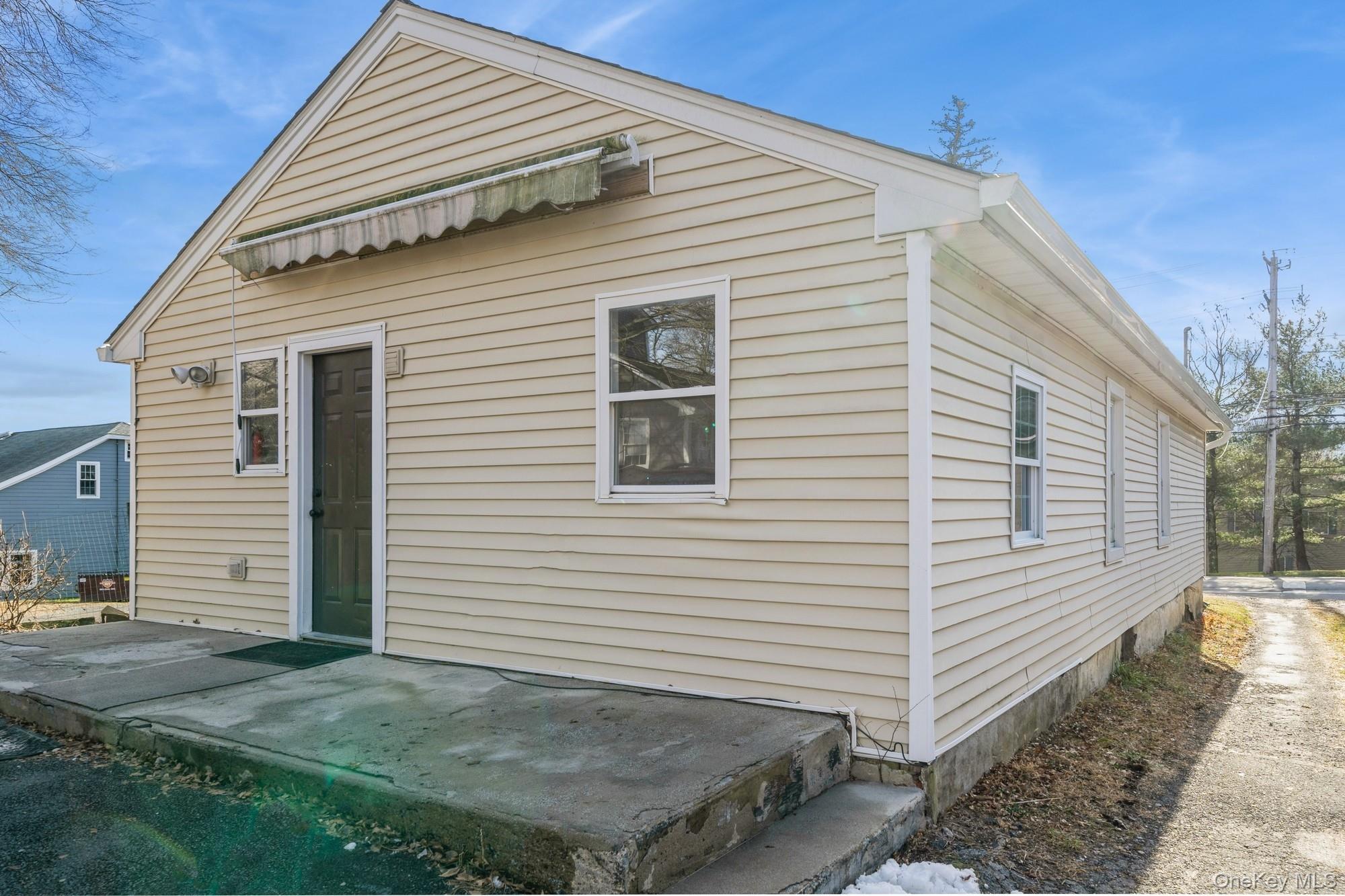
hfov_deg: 73.7
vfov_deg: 53.1
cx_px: 672
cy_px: 448
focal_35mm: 24
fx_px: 897
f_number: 8
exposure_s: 1/200
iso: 200
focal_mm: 24
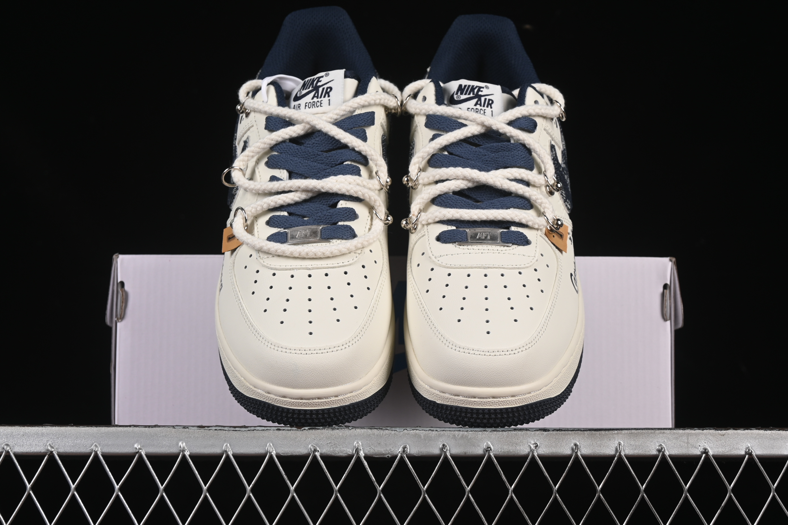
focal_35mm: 75
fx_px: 1642
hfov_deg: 27.0
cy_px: 262
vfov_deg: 18.2
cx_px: 394
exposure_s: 1/80
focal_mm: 50
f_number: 8
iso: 160
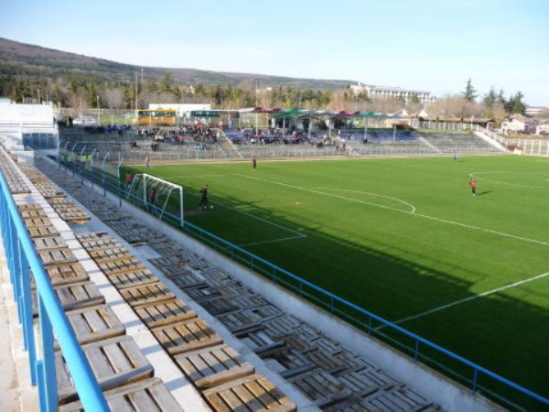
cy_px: 206
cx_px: 274
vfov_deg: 49.7
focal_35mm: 28
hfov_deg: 63.4
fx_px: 444
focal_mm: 4.7
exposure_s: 1/400
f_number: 3.3
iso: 100
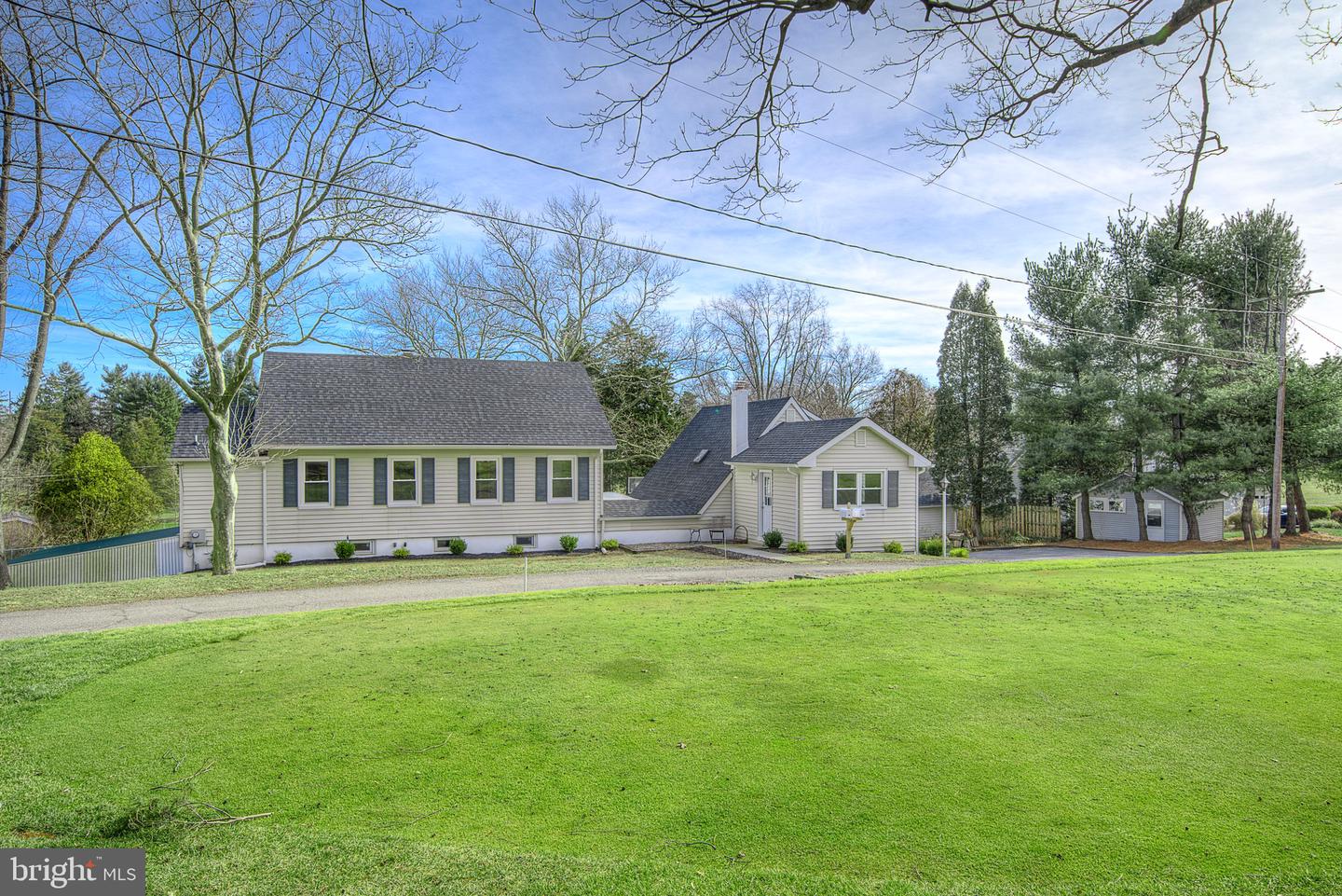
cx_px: 671
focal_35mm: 24
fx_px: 895
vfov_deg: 53.2
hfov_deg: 73.7
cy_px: 448
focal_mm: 24
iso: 100
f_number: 8
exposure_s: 1/160
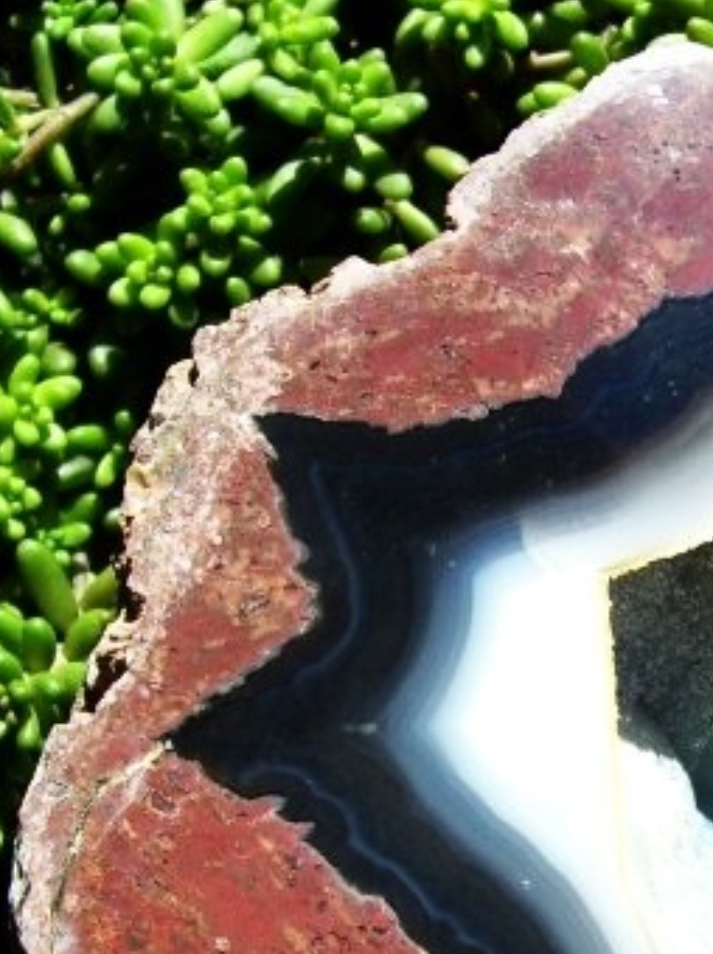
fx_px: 2203
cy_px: 780
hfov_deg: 18.1
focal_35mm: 80
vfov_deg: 24.0
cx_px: 618
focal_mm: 5.6
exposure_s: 1/500
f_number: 2.7
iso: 80
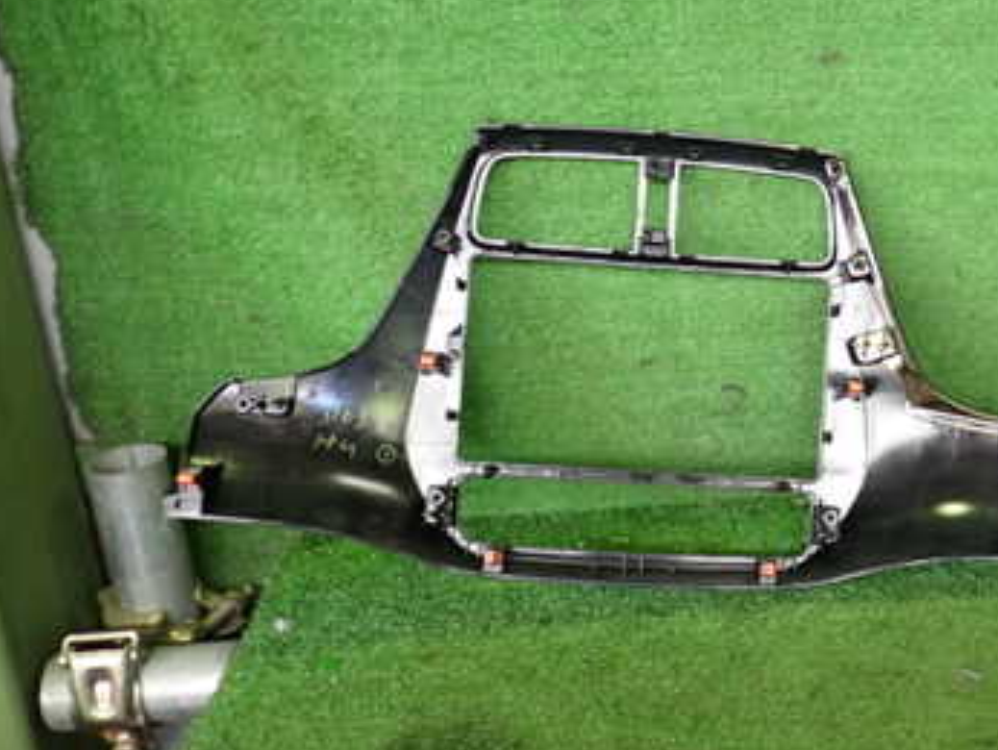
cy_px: 326
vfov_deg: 28.0
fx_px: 1500
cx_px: 848
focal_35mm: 52
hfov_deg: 35.2
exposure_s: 1/30
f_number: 2.3
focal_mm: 5.4
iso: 200
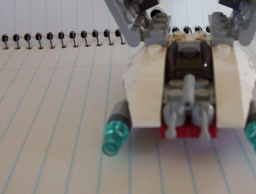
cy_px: 83
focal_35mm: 63
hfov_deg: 30.4
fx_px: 467
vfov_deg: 23.4
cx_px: 171
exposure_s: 1/33.2
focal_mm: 5.77
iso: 200
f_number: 2.73
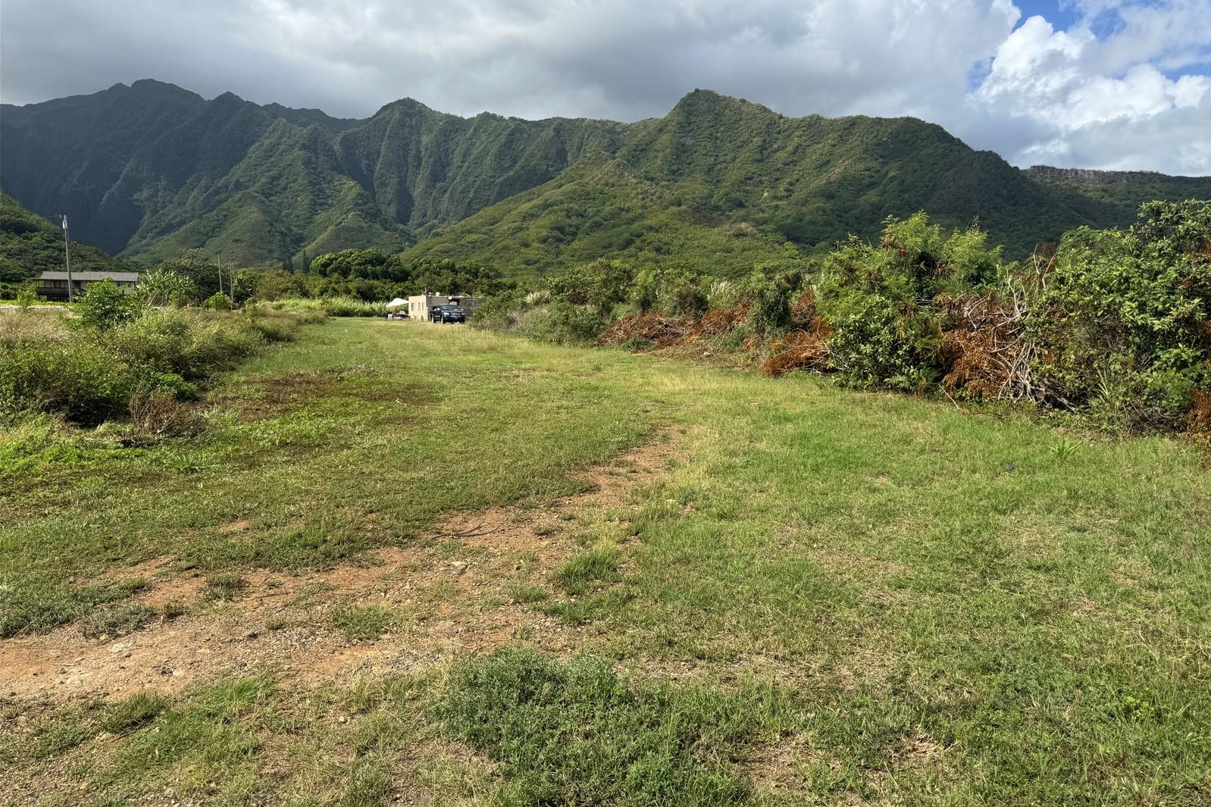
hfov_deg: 71.5
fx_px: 841
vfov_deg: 51.2
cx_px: 606
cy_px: 432
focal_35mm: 25
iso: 80
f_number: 1.78
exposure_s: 1/4950
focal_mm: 6.76
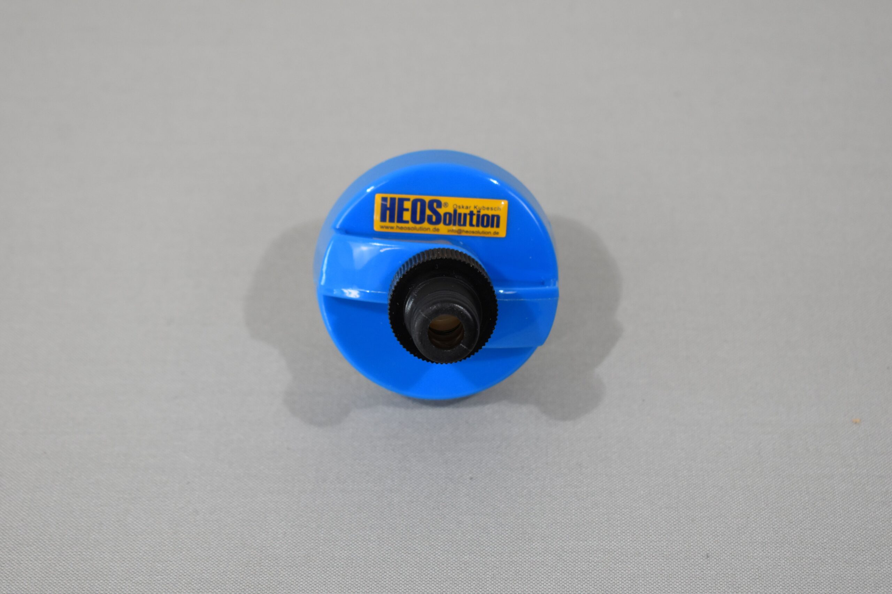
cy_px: 297
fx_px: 2044
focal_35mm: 82
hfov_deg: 24.6
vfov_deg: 16.6
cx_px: 446
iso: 800
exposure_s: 1/160
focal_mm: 55
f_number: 5.6
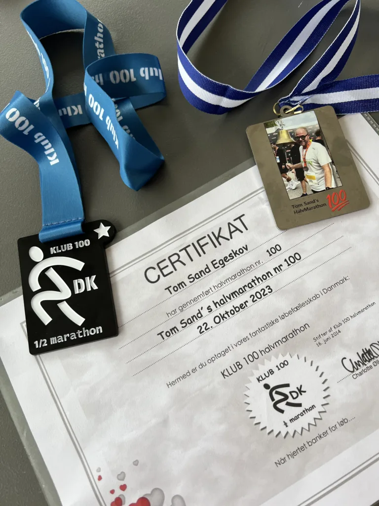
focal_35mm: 26
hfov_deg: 53.1
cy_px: 253
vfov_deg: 67.3
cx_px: 190
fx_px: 380
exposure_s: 1/100
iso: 125
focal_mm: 5.7
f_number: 1.5
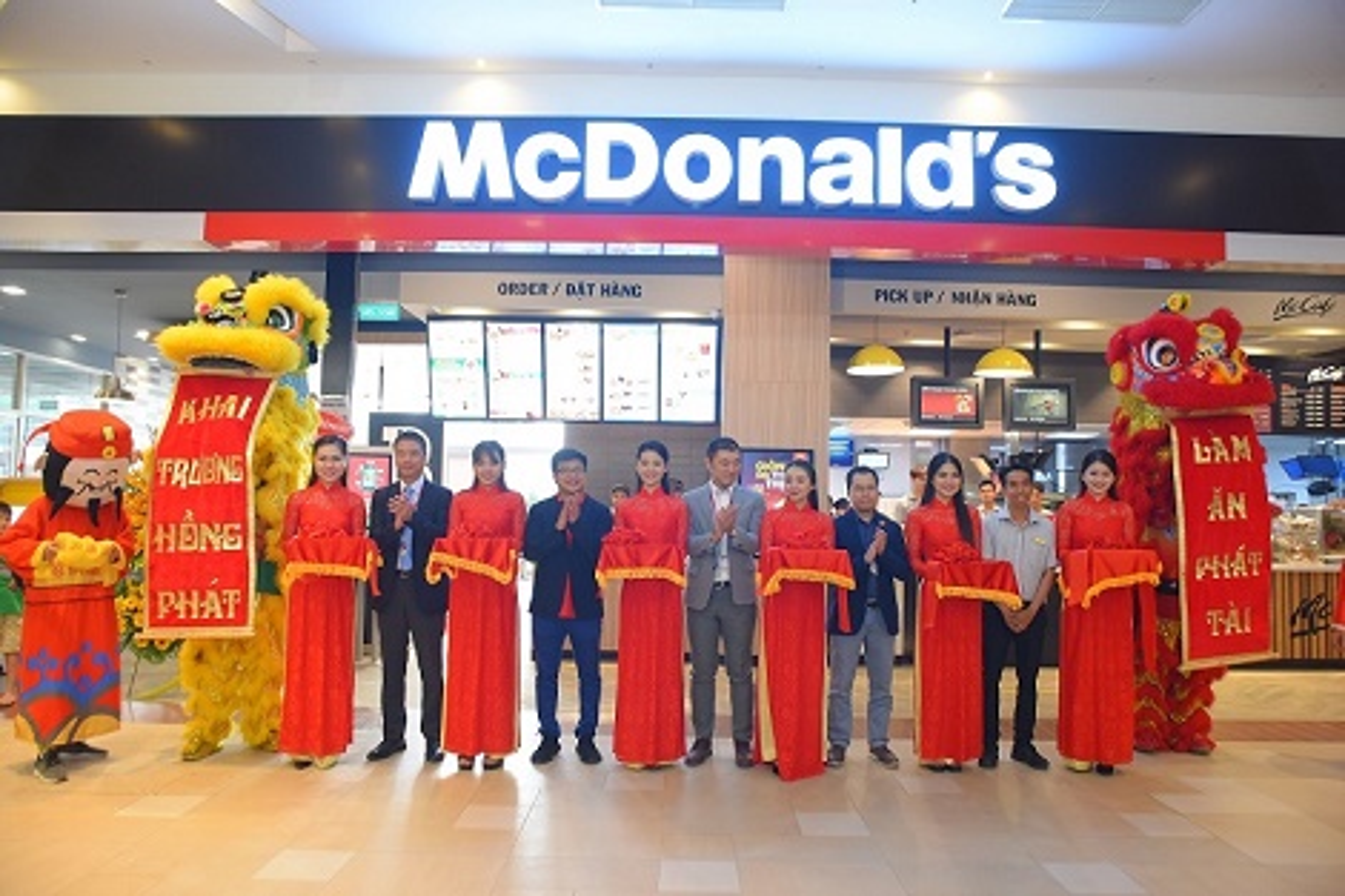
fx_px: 896
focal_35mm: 24
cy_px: 448
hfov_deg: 73.8
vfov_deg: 53.1
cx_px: 672
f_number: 4
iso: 1600
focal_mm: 24
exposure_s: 1/80
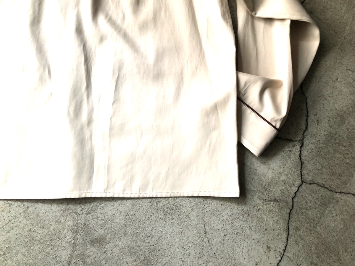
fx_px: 287
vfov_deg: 49.7
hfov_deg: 63.4
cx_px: 178
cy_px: 133
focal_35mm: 28
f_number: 1.8
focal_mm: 4
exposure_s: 1/15
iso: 50
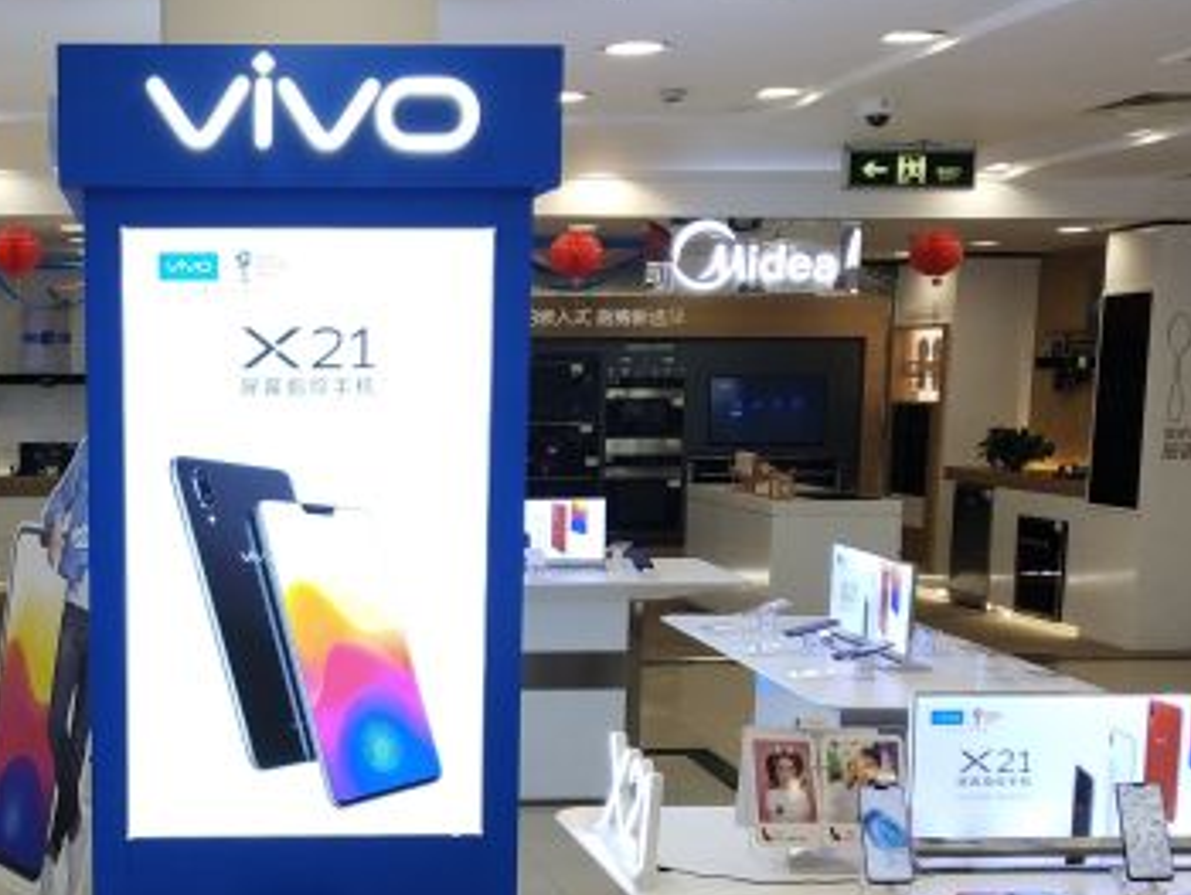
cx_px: 218
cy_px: 652
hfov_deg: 31.2
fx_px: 2066
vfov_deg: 24.2
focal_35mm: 60
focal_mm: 3.95
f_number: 1.8
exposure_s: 1/115
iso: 75
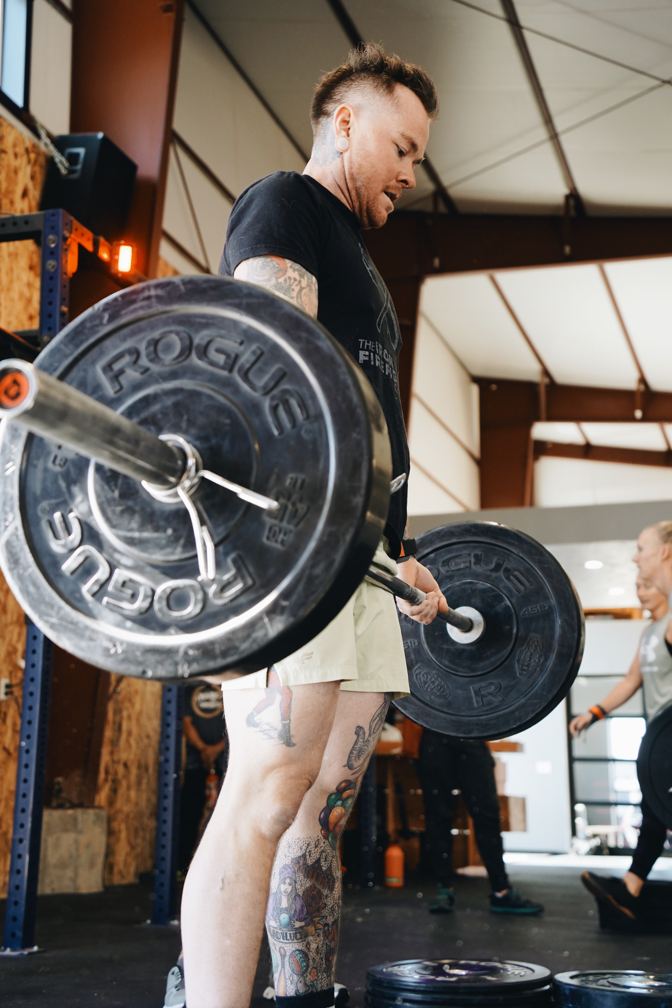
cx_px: 336
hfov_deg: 27.5
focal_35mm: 49
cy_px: 504
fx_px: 1372
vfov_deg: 40.3
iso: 800
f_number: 4
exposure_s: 1/160
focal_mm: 49
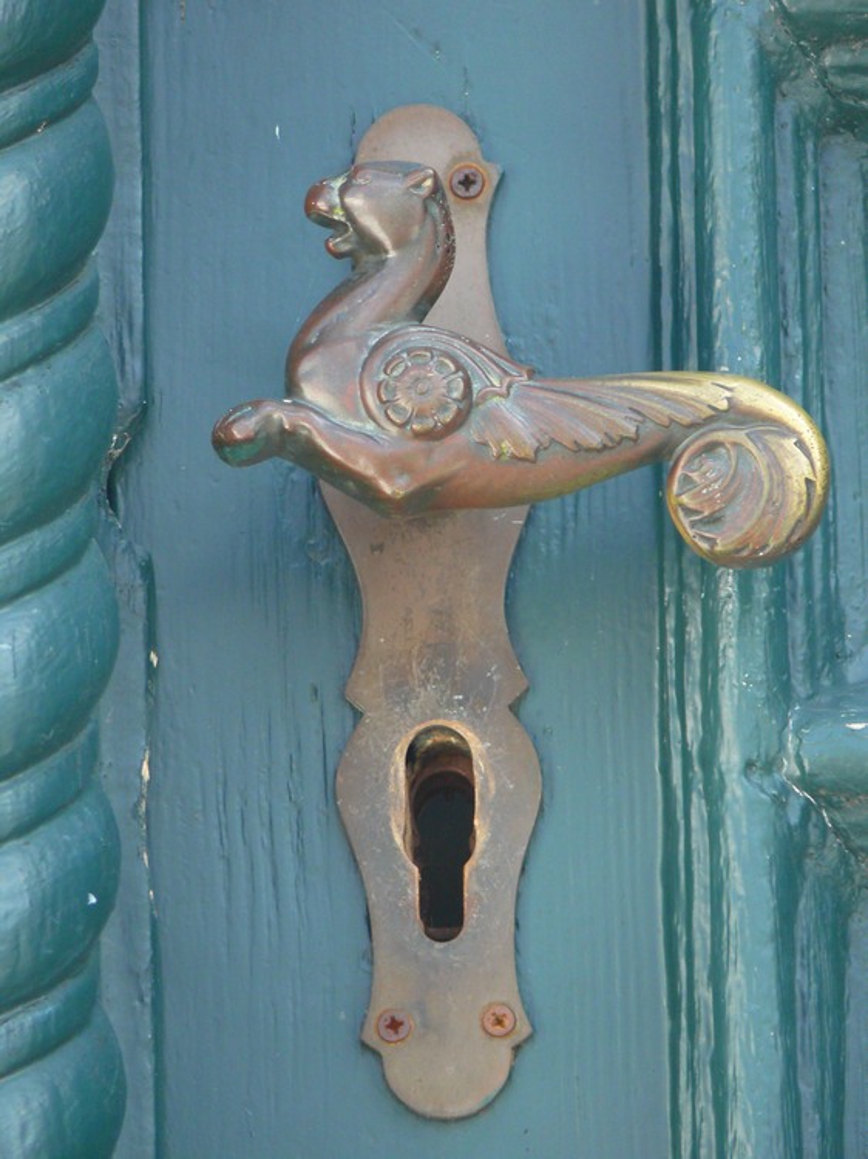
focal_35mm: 420
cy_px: 580
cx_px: 434
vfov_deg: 4.7
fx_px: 14050
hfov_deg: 3.5
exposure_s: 1/60
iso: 200
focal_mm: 88.8
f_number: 3.7
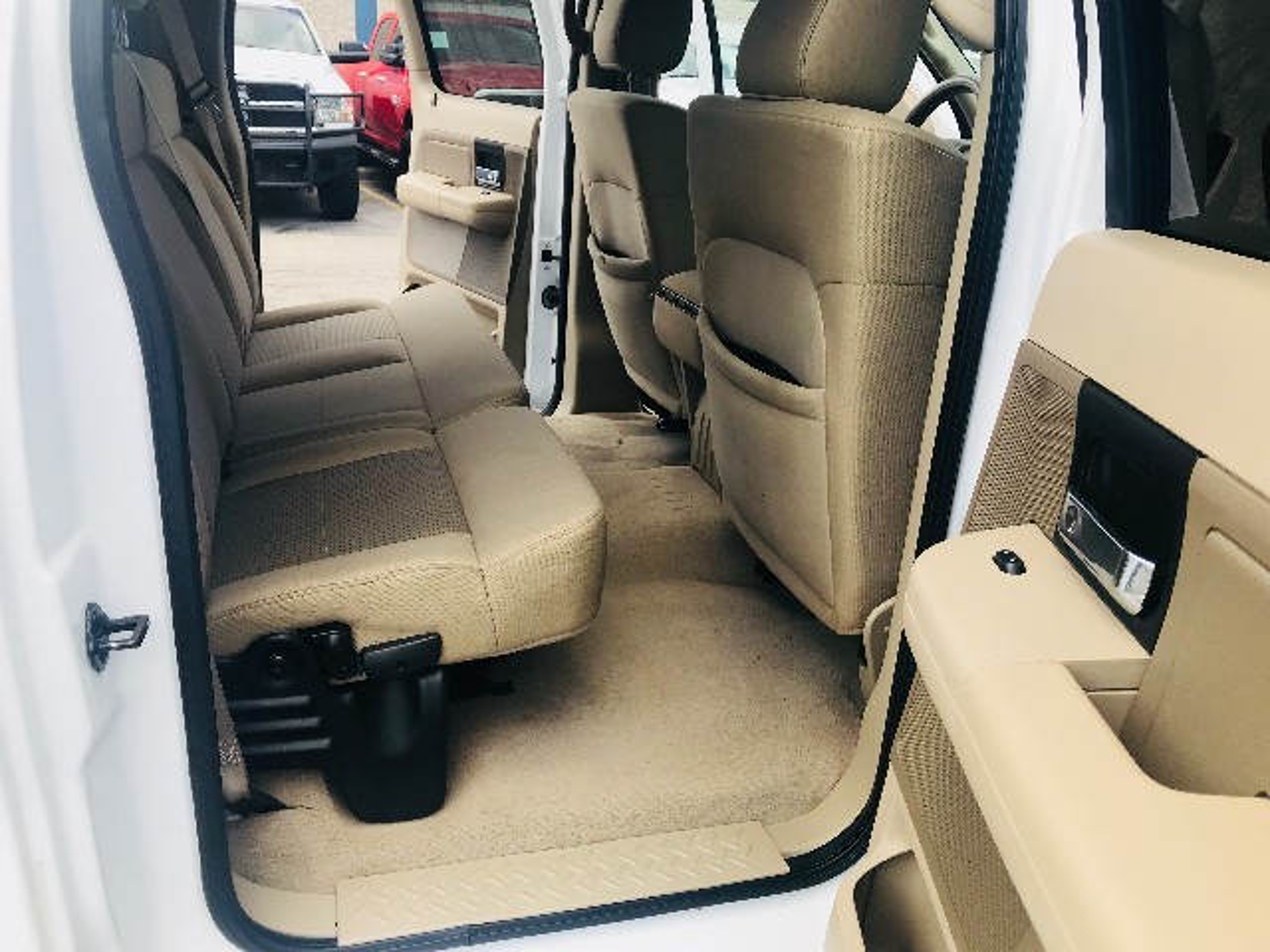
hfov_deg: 63.4
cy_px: 476
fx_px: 1027
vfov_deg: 49.7
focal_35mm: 28
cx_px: 635
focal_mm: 3.99
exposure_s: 1/488
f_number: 1.8
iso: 20
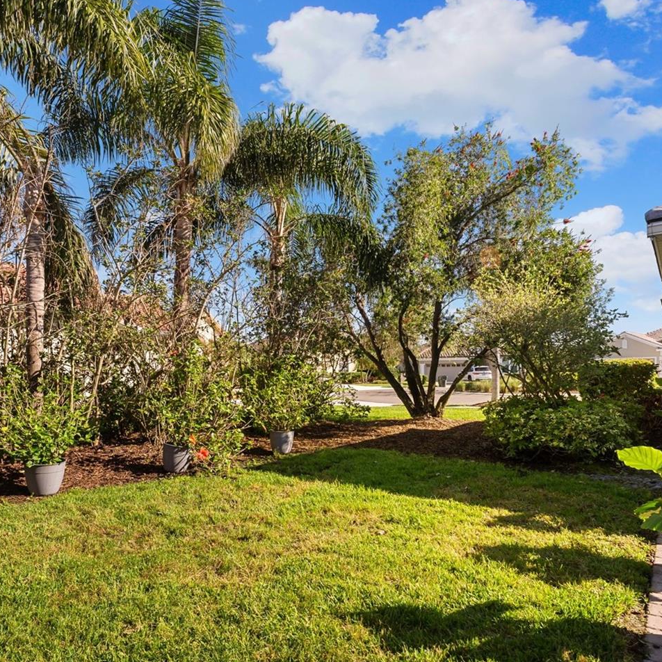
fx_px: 433
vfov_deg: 74.6
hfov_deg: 74.8
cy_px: 365
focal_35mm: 20
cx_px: 315
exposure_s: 1/1000
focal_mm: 14
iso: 400
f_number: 6.3
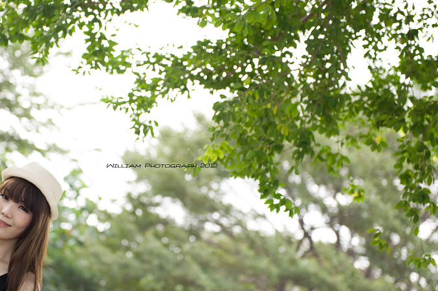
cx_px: 162
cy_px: 166
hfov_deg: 21.9
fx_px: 1130
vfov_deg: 14.7
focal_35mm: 93
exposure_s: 1/250
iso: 100
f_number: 2.8
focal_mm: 70
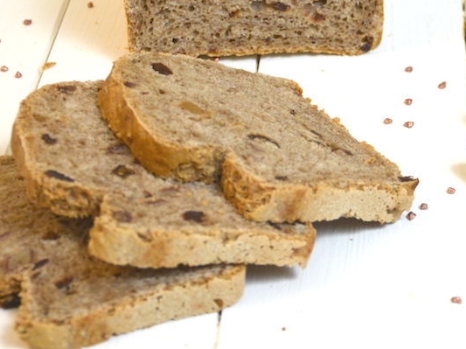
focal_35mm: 130
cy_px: 101
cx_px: 429
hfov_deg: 15.0
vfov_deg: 11.4
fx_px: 1749
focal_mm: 40
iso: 800
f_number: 4.5
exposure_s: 1/50
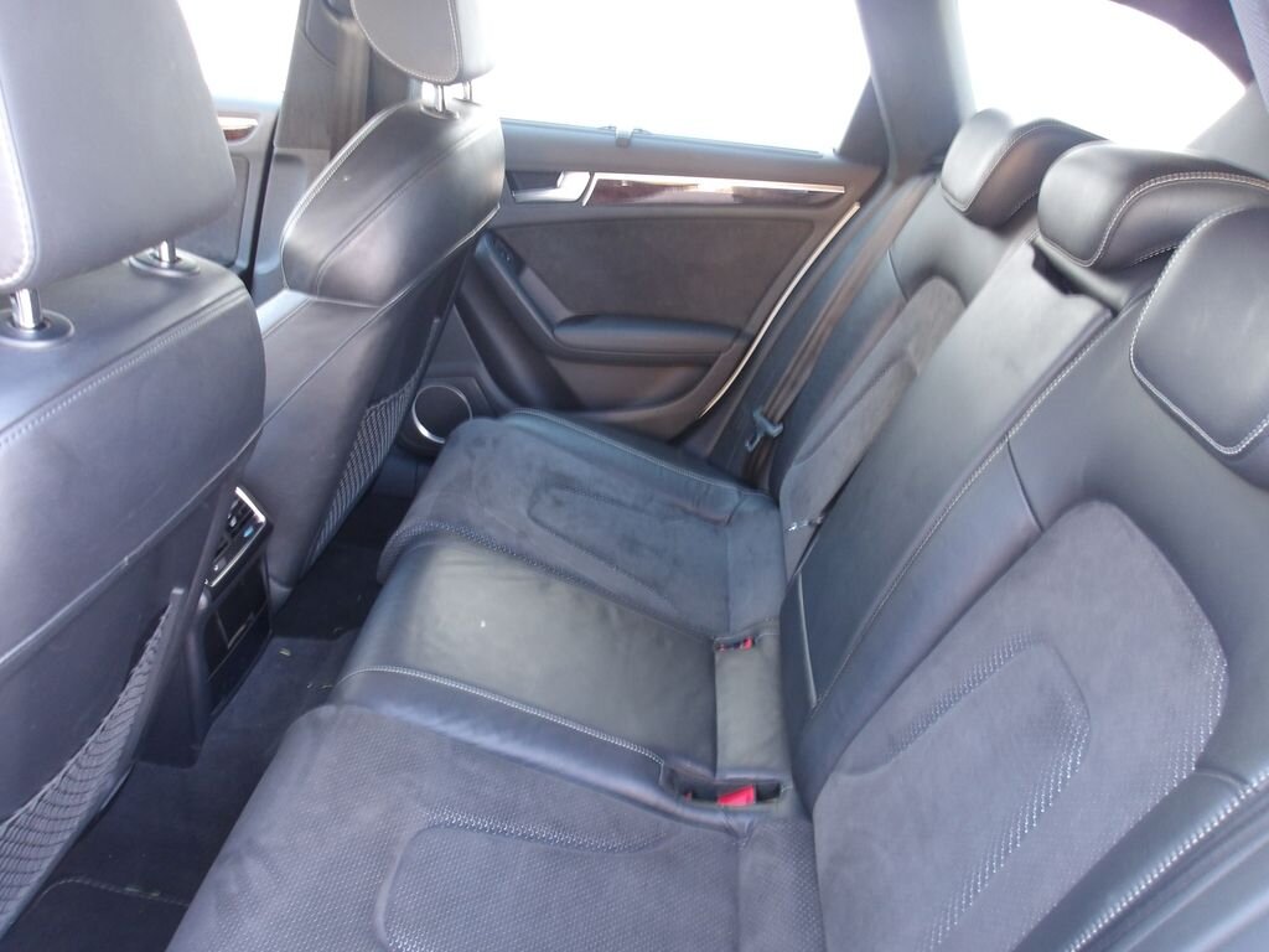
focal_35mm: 27
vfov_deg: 51.4
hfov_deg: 65.3
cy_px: 476
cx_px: 634
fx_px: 990
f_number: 3
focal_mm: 4.9
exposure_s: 1/15
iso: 200
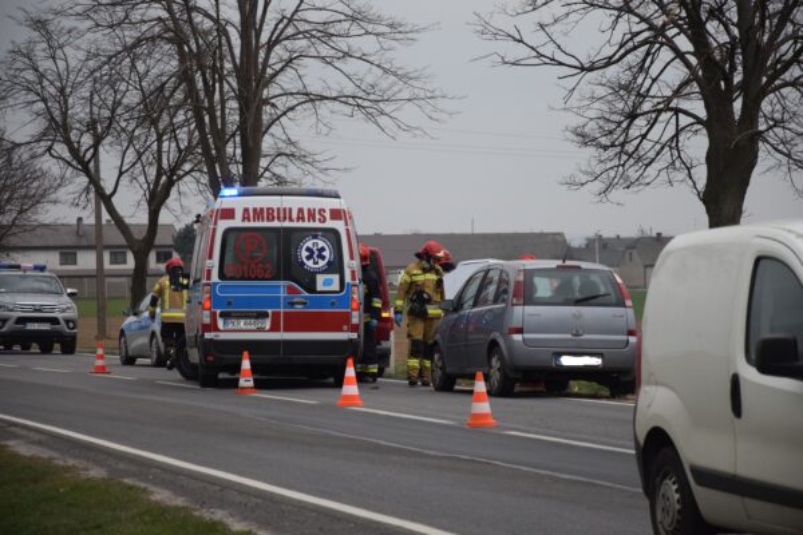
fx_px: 3513
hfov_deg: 13.0
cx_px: 402
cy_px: 268
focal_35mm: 158
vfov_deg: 8.7
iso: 720
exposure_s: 1/1000
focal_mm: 105
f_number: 5.6
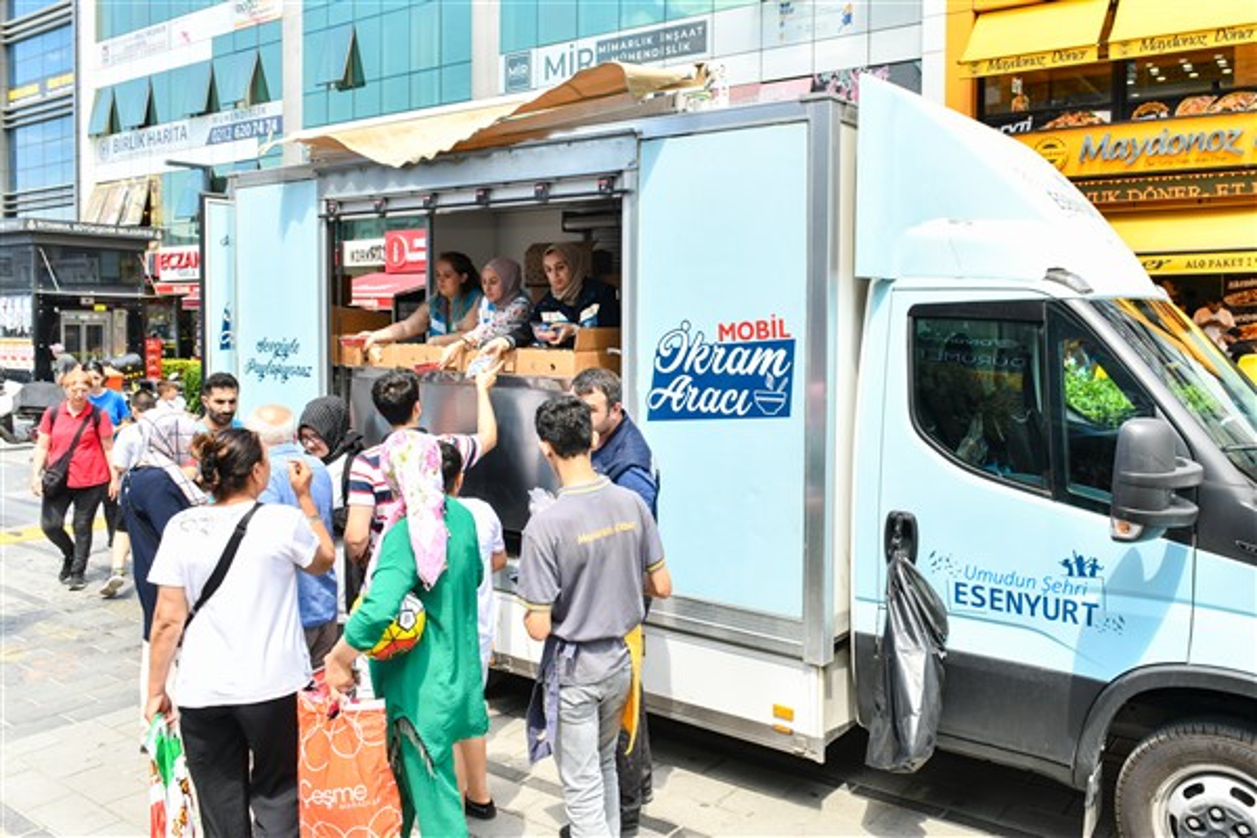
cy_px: 419
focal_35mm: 24
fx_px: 838
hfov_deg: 73.7
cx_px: 628
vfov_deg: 53.1
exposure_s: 1/250
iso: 200
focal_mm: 24
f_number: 6.3
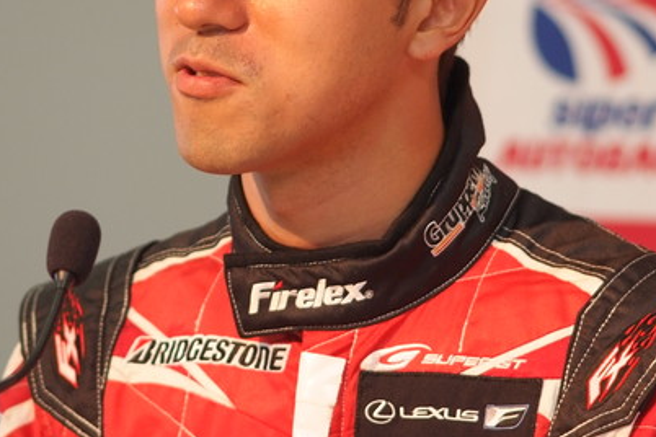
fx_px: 8801
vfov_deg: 2.8
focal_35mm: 483
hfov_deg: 4.3
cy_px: 77
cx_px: 191
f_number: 2.8
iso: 800
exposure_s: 1/125
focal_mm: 180
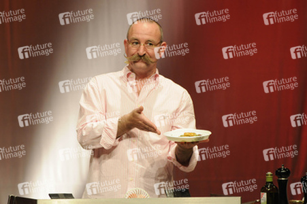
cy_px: 102
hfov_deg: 3.4
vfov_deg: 2.3
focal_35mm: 600
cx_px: 154
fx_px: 5113
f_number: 5
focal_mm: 400
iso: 1000
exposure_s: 1/200
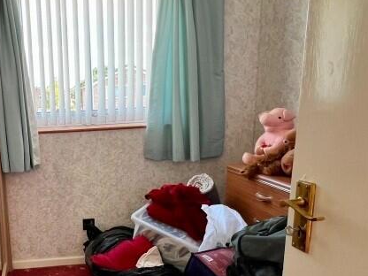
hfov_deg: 52.0
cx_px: 58
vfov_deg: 43.6
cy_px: 180
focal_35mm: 32
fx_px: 340
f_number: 1.8
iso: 100
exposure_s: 1/99
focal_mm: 1.57
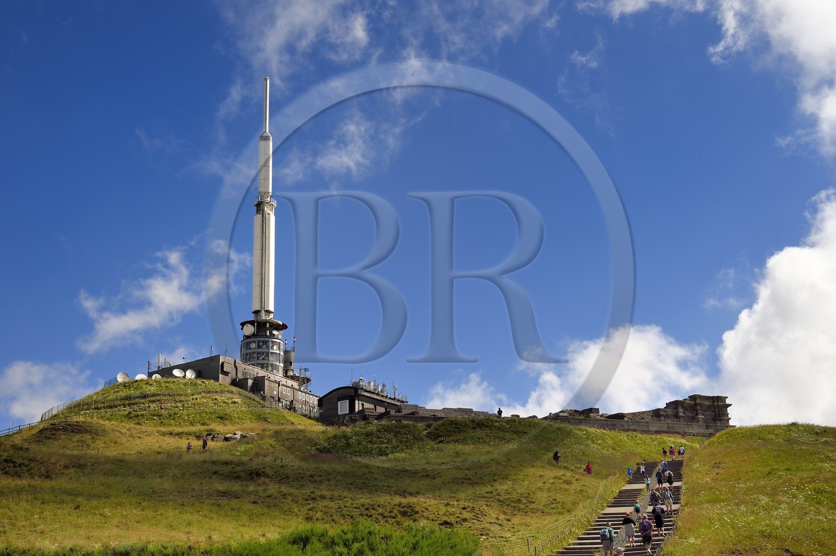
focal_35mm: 44
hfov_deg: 44.5
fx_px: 1021
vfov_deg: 30.5
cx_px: 418
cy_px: 278
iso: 200
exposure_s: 1/320
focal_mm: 44
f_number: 14
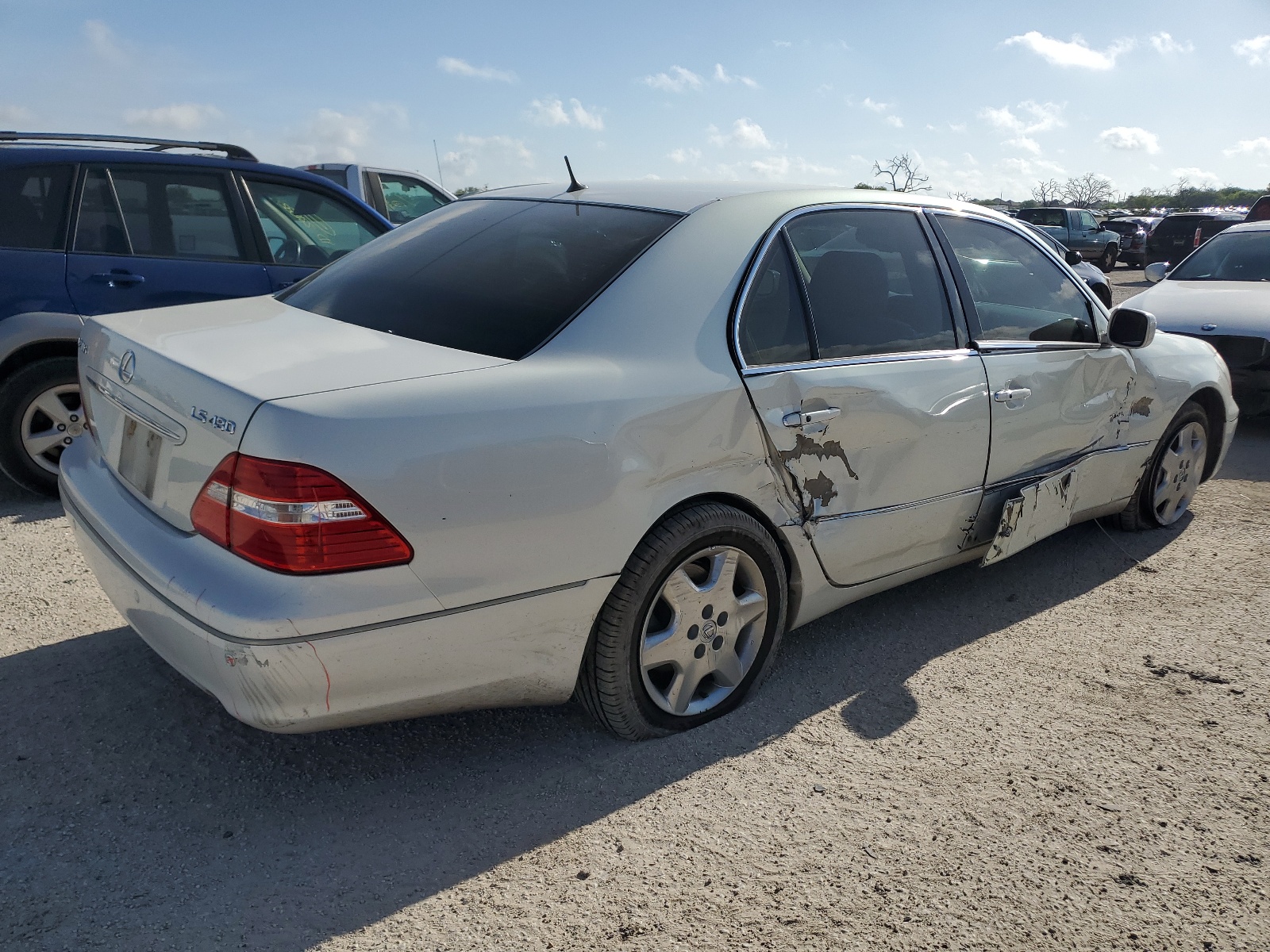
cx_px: 635
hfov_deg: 67.3
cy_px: 476
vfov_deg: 53.1
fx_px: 954
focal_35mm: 26
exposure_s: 1/10000
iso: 50
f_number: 1.5
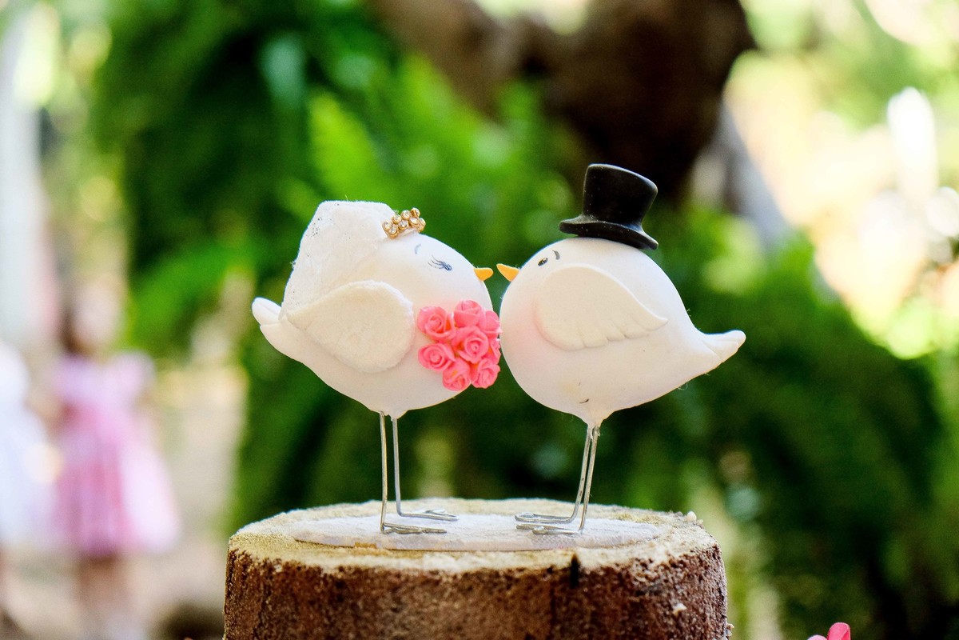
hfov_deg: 24.5
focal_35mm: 83
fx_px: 2211
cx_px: 480
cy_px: 320
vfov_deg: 16.5
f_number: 4
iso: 2000
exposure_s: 1/200
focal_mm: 55
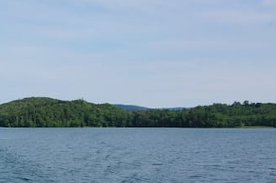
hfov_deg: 31.7
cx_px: -5
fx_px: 444
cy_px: 147
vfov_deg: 23.0
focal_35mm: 58
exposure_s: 1/125
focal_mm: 16
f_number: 13
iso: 100
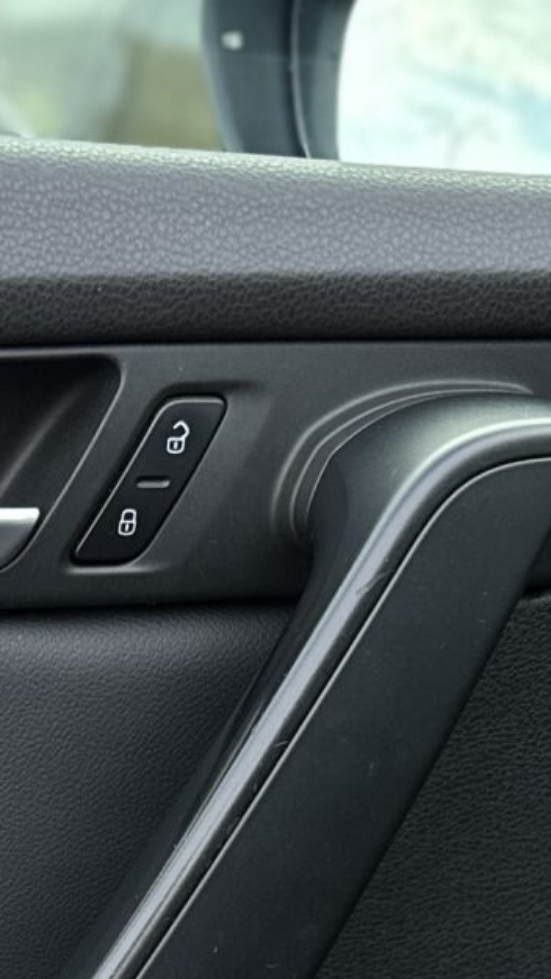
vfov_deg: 18.2
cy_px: 1368
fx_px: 2780
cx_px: -418
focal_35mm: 107
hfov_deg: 10.7
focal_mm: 6.86
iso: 64
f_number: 1.78
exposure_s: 1/121
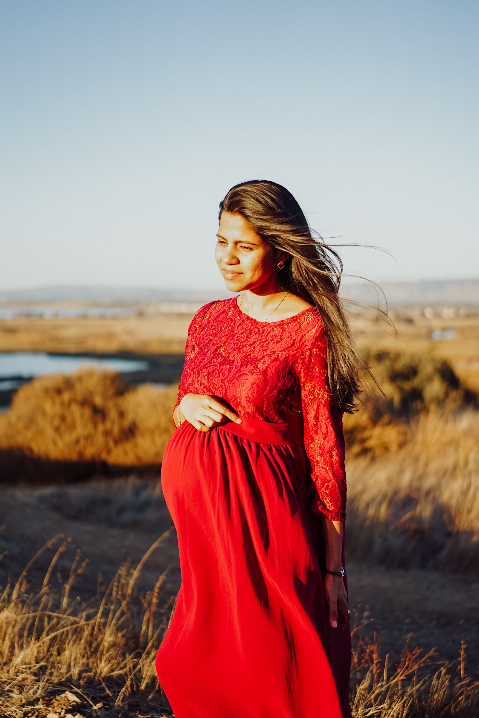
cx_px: 240
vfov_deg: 54.4
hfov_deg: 37.9
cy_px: 359
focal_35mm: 35
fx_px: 698
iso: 100
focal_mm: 35
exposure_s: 1/2000
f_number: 1.4
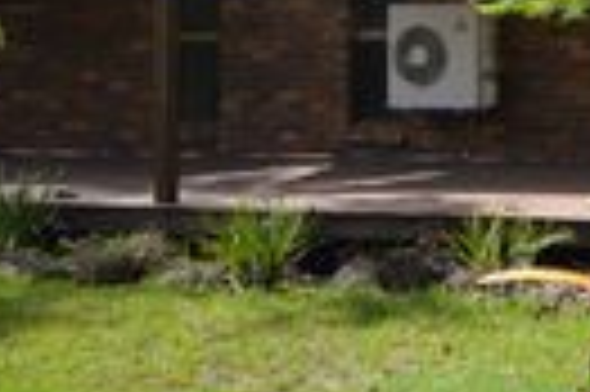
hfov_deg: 20.7
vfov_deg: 15.5
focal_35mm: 86
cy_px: -2
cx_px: 842
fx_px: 1408
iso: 200
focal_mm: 16
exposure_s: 1/250
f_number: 8
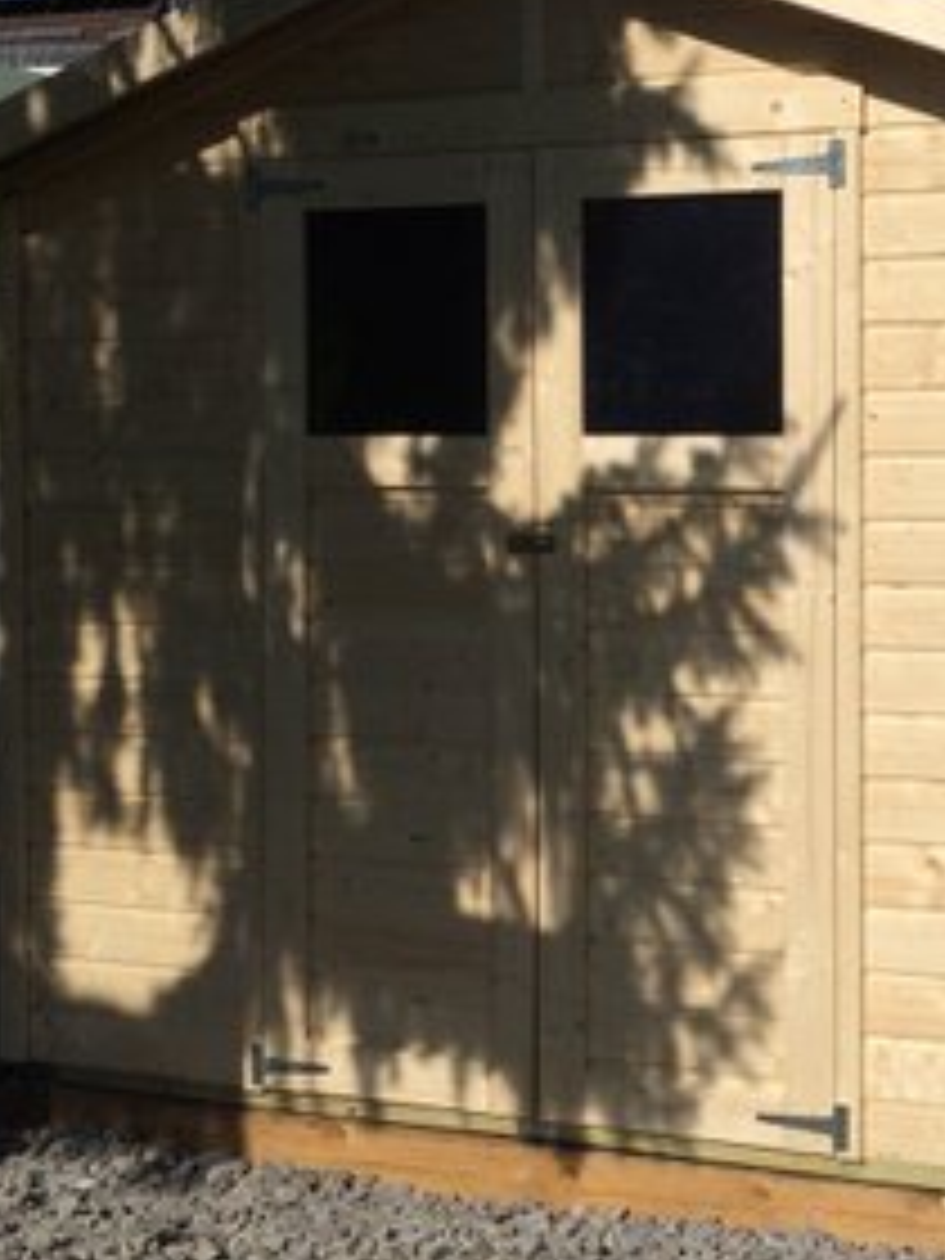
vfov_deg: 32.1
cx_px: 884
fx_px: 2184
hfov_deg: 23.6
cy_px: 526
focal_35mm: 60
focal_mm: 4.15
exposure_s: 1/4566
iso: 32
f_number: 2.2
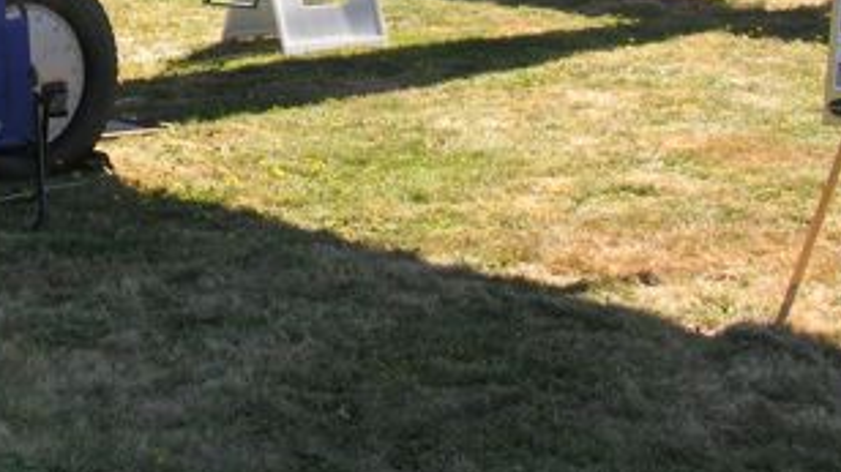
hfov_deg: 20.1
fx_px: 2318
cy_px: -120
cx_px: 49
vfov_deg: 11.4
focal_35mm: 104
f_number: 5.3
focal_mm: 11.8
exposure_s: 1/127
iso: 50
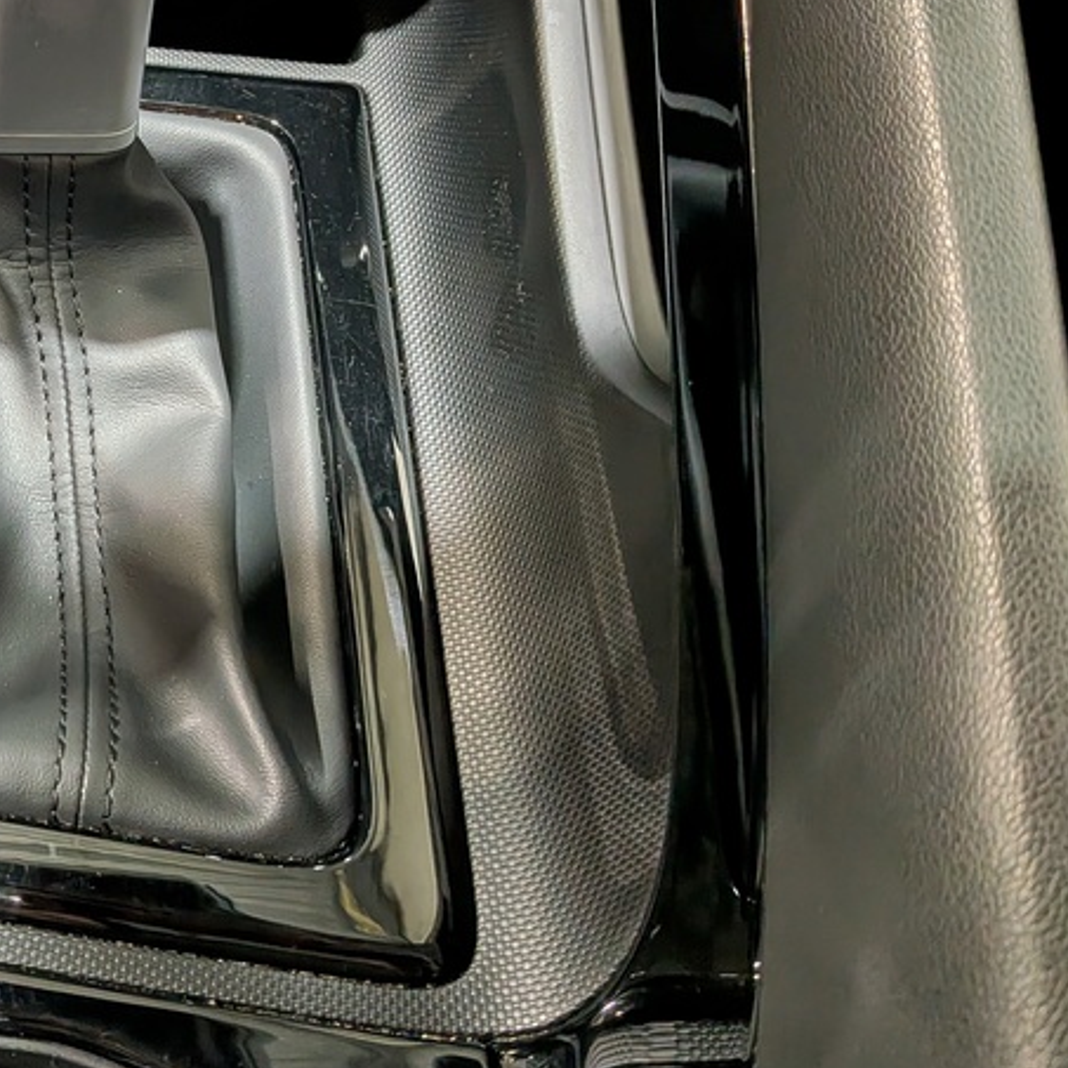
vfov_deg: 35.0
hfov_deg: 32.8
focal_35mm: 48
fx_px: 1675
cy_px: 339
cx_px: 31
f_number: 1.7
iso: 30
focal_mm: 4.53
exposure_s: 1/84.2
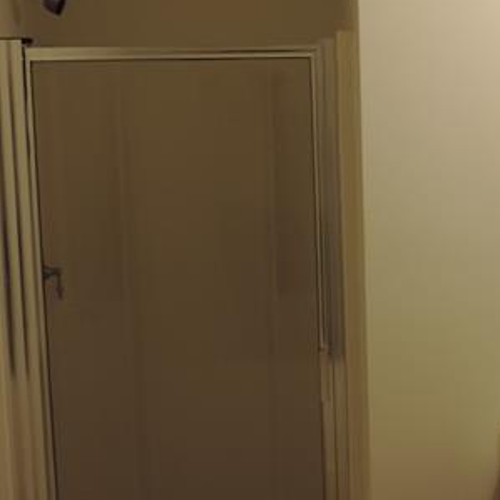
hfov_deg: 24.6
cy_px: 207
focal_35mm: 68
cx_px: 455
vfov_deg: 25.3
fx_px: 1111
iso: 110
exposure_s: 1/30
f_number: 3.1
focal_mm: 5.3
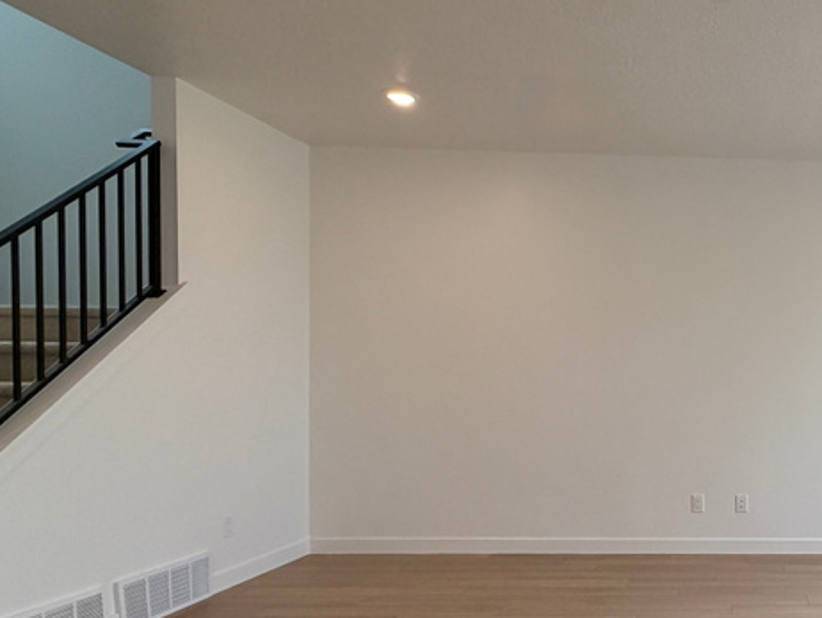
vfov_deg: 45.0
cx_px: 818
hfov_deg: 48.3
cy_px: 395
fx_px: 737
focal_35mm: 31
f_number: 2.2
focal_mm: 2.22
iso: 50
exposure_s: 1/134
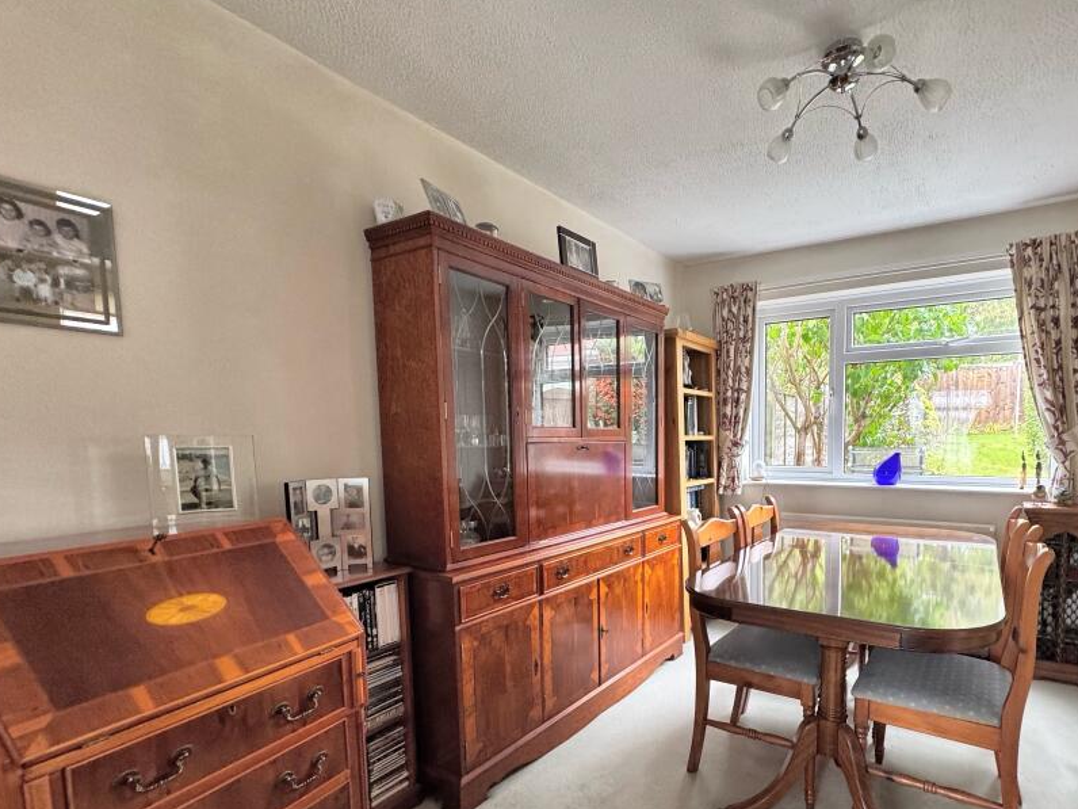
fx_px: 561
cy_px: 489
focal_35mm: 18
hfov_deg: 86.0
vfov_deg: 70.8
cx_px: 676
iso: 320
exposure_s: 1/84
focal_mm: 2.22
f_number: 2.2
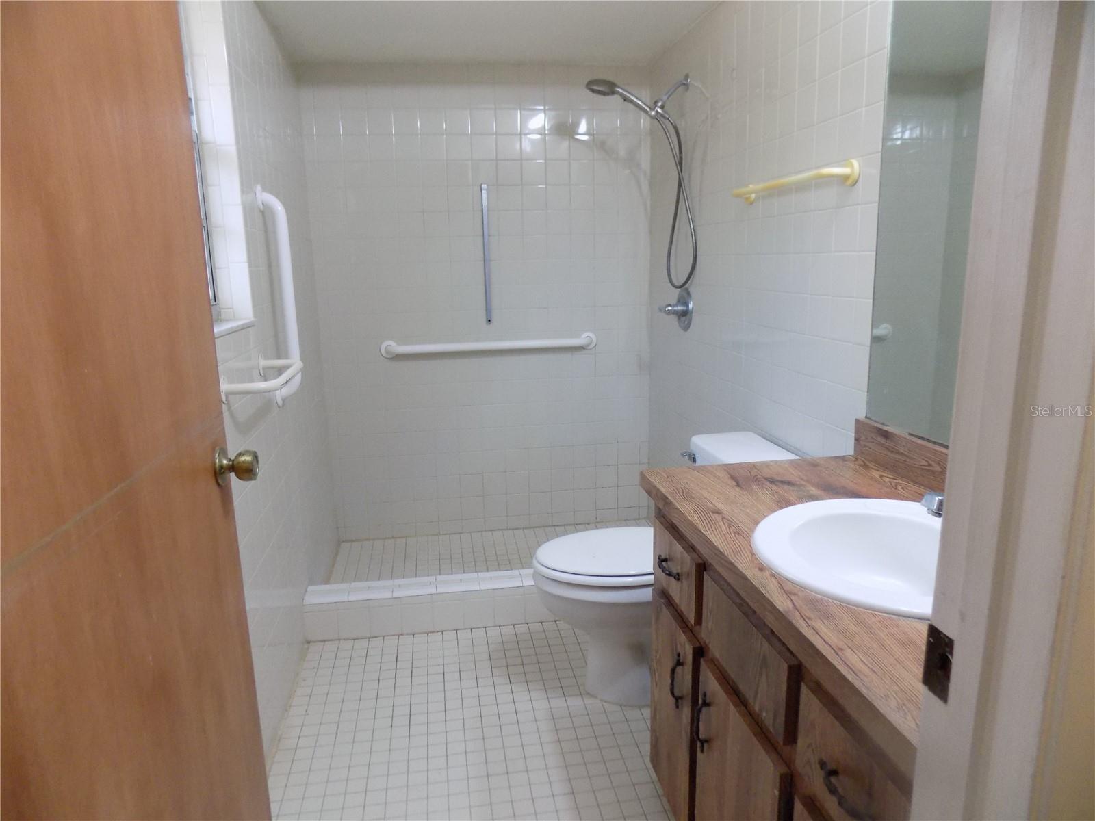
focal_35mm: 23
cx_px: 548
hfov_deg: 73.9
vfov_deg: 58.9
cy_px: 410
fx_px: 728
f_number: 3.1
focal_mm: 4
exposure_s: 1/30
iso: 280
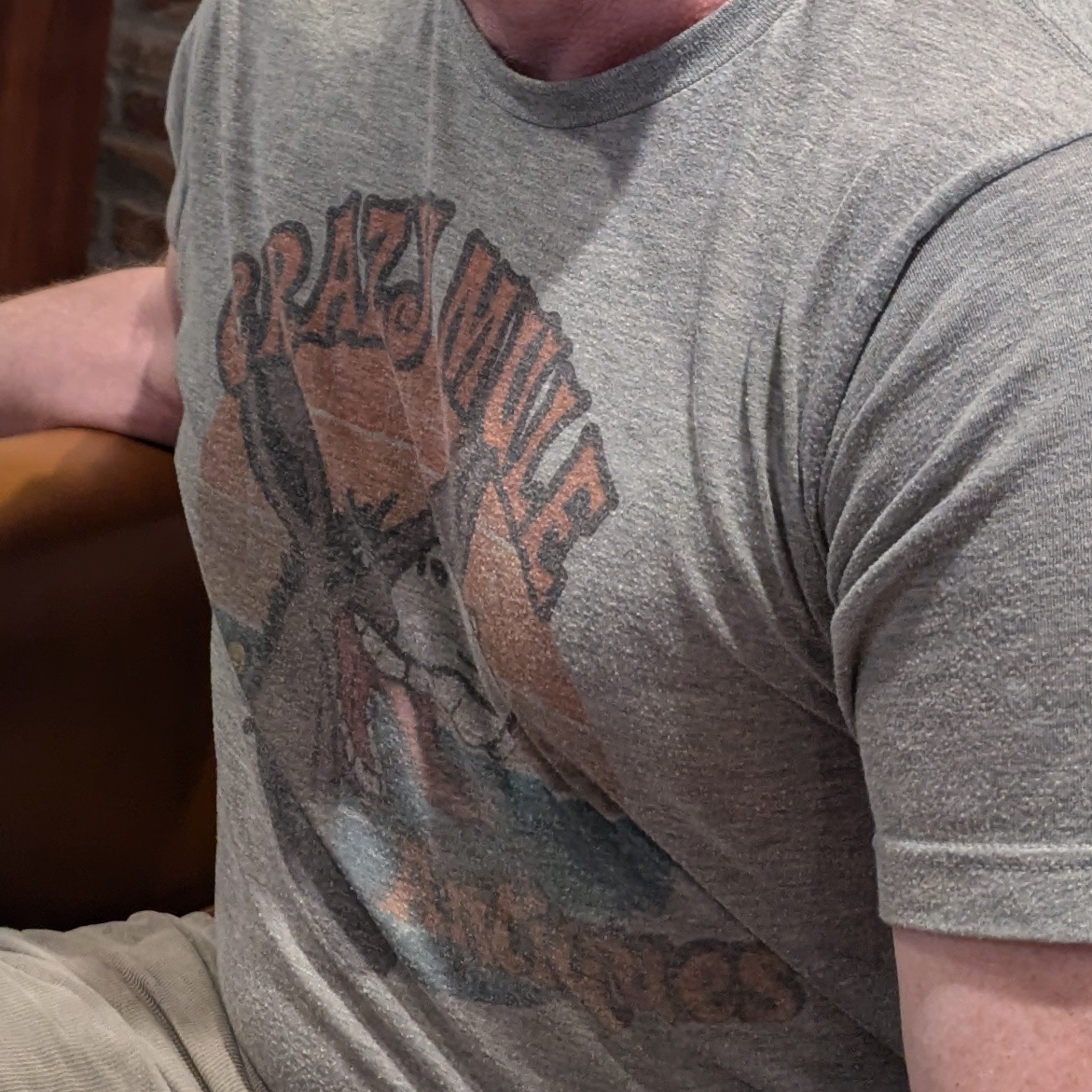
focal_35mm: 74
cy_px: -51
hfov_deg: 21.6
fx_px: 2641
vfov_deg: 22.3
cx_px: -241
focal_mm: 6.81
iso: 283
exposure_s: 1/120
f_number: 1.85
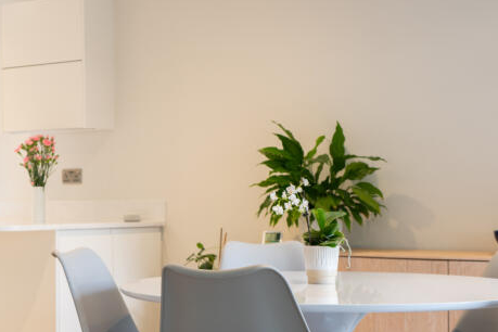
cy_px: 212
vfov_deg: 17.5
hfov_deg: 25.8
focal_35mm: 78
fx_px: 1079
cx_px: 162
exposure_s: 1/50
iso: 200
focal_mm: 35
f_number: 3.5
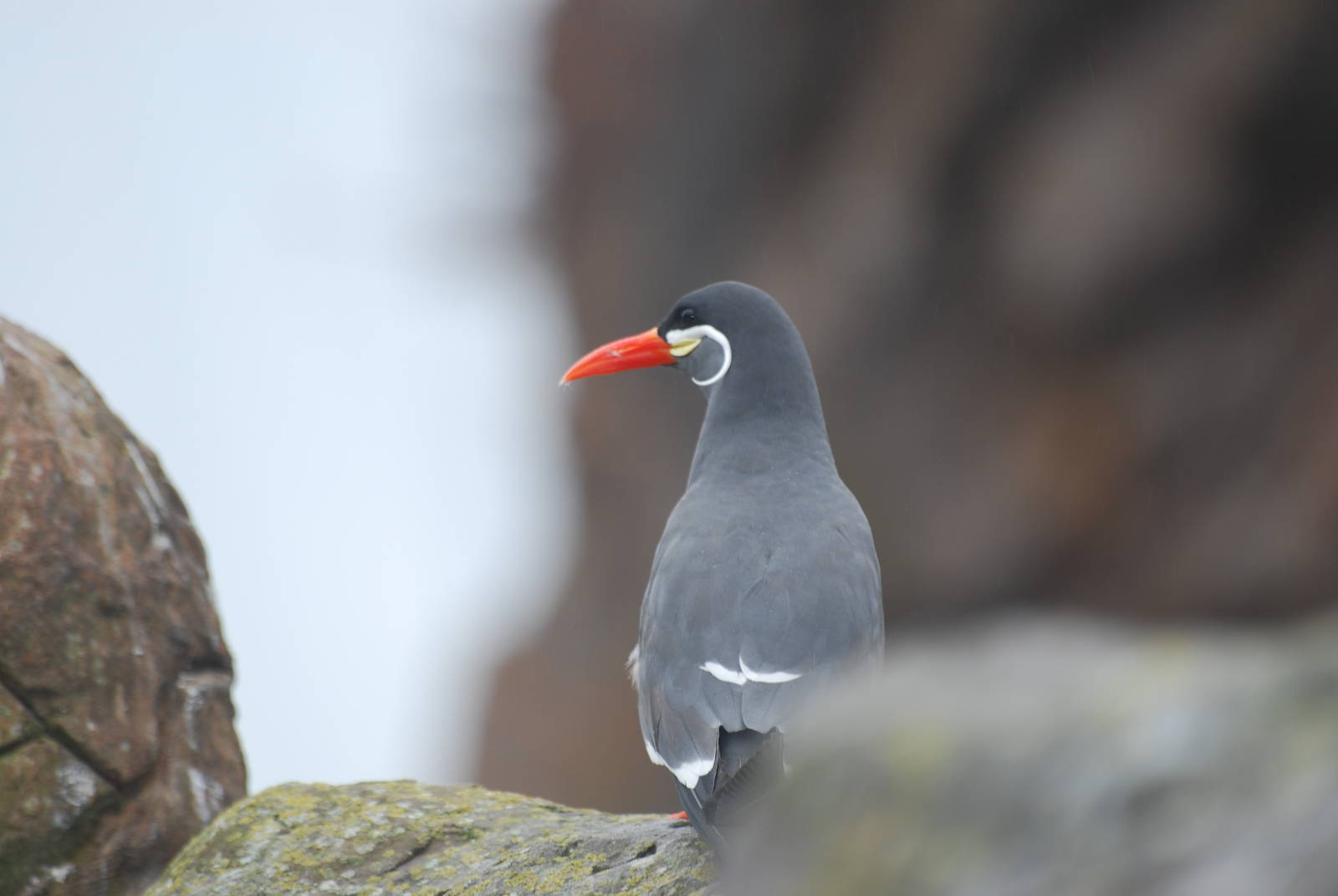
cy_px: 448
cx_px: 669
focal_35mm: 450
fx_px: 16745
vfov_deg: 3.1
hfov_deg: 4.6
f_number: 5.6
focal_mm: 300
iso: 160
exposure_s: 1/125
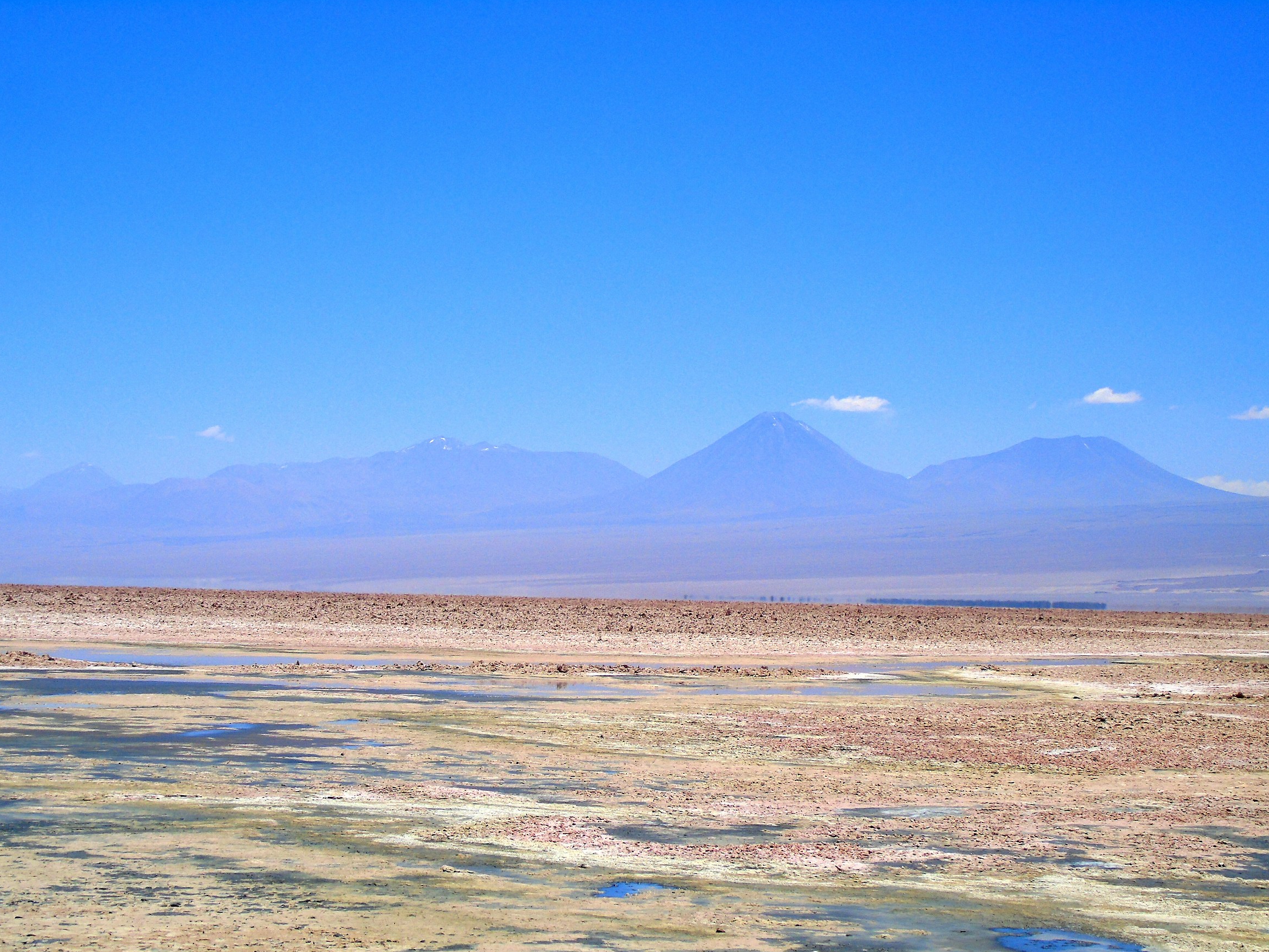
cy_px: 491
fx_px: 3116
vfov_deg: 17.4
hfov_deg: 23.0
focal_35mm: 85
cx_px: 637
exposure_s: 1/1250
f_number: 4.6
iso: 80
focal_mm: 15
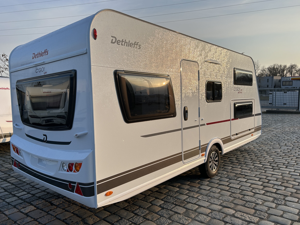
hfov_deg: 65.3
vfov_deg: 51.4
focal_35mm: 27
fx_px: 234
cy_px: 114
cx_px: 146
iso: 50
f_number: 1.5
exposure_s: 1/2123
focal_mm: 5.7
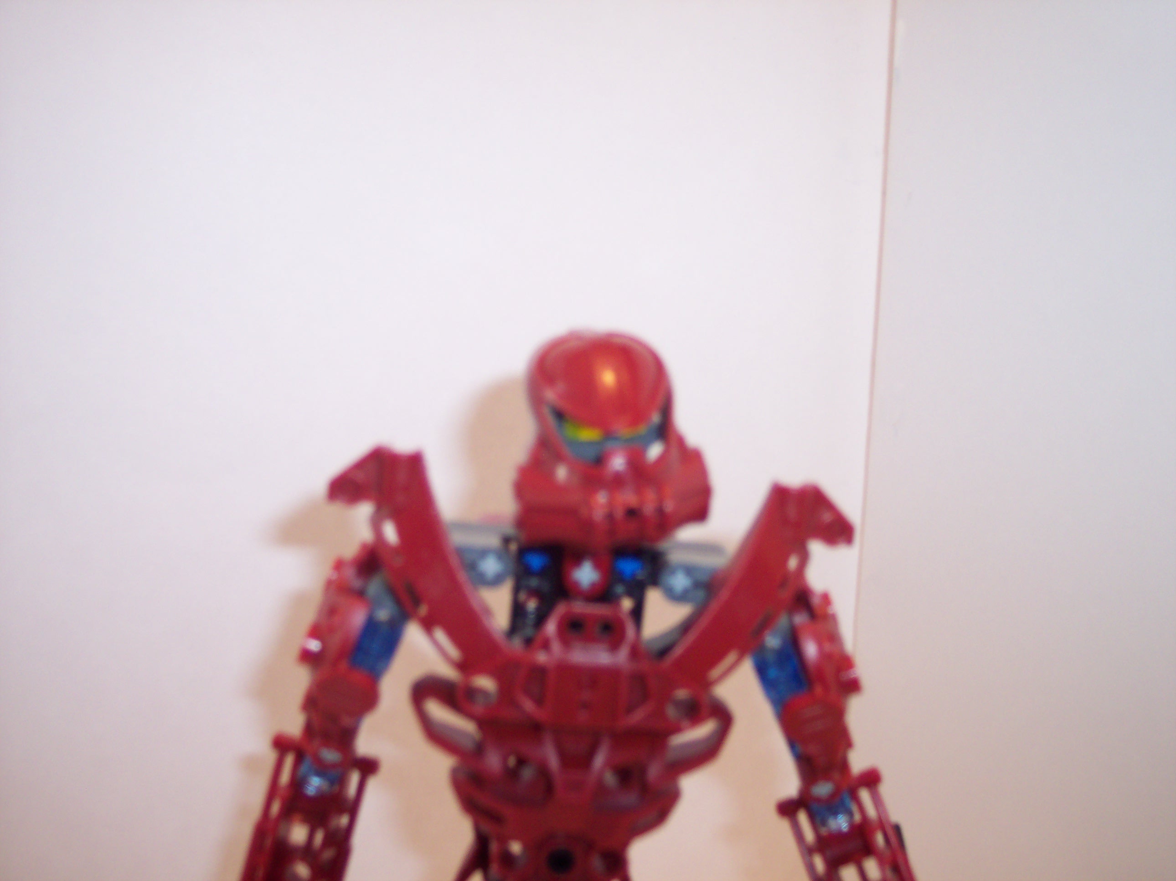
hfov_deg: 49.0
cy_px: 440
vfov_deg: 37.7
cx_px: 588
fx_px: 1290
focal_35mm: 38
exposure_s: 1/30
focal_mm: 8
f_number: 2.8
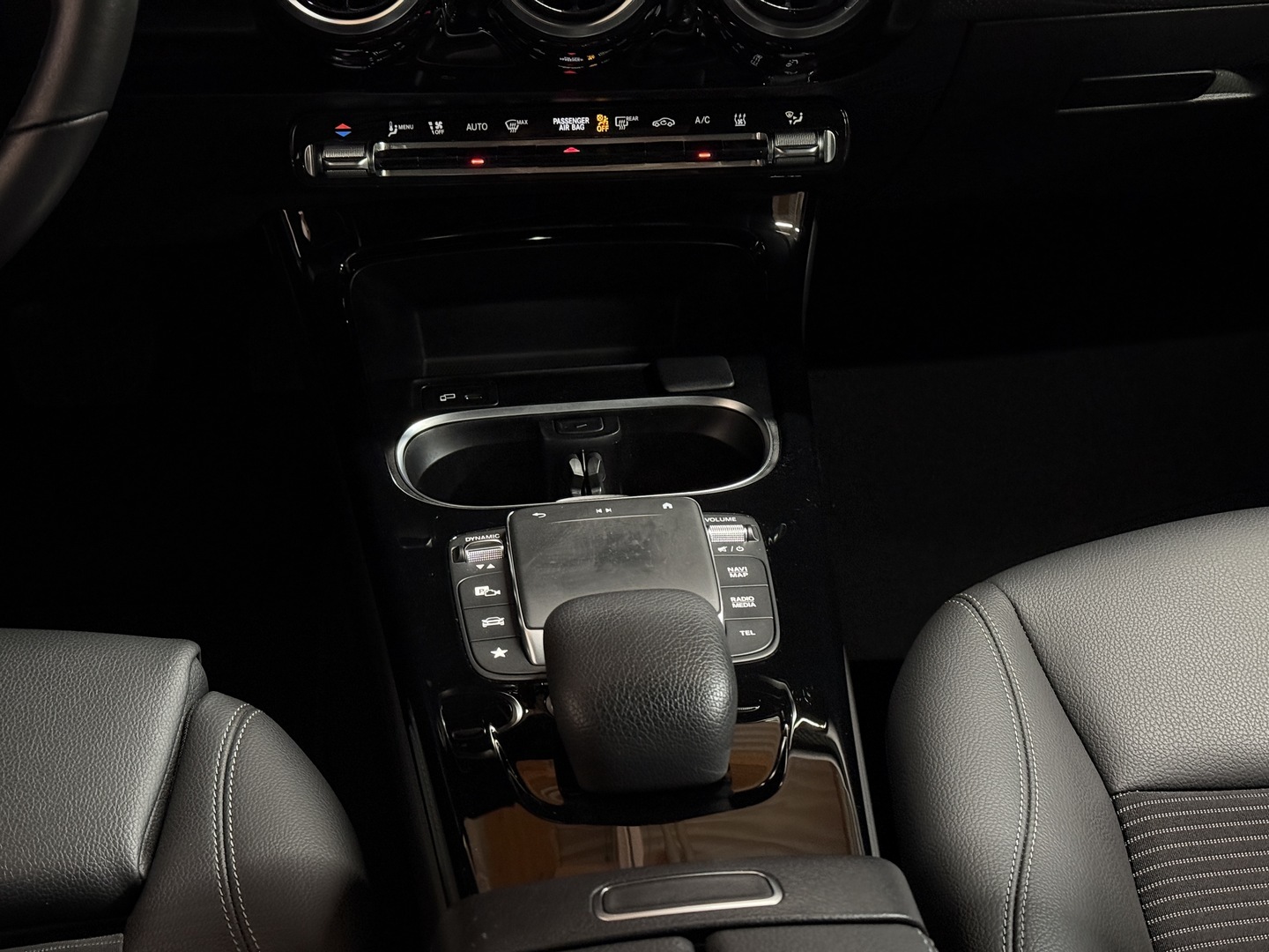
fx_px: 1760
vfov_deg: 30.3
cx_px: 634
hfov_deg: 39.7
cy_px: 476
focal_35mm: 48
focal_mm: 6.76
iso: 640
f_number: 1.78
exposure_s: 1/30
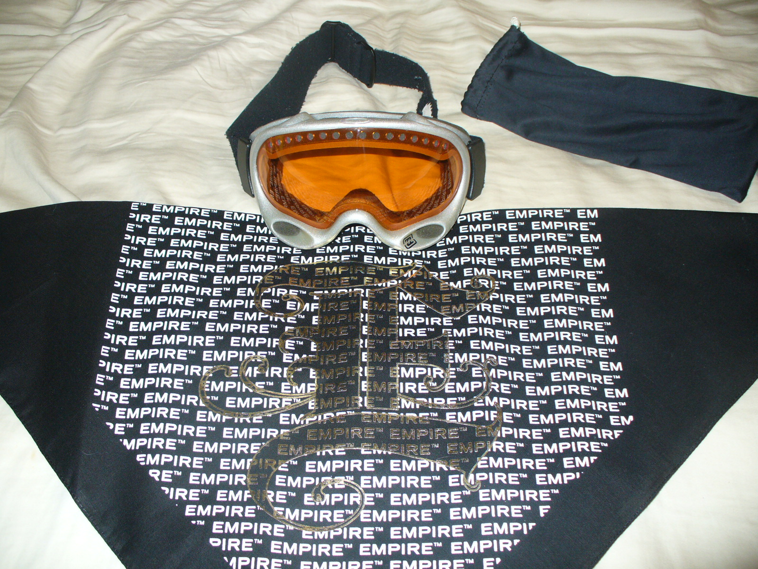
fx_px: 810
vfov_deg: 38.7
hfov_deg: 50.1
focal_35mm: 37
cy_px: 284
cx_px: 379
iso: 100
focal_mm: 6.1
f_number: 2.8
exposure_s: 1/30
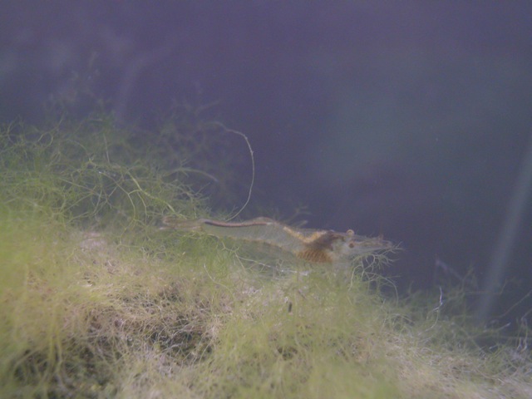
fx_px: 1060
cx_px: 266
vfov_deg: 21.3
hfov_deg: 28.2
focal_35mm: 69
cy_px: 200
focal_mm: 17.5
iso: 400
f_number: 4.2
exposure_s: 1/19.6
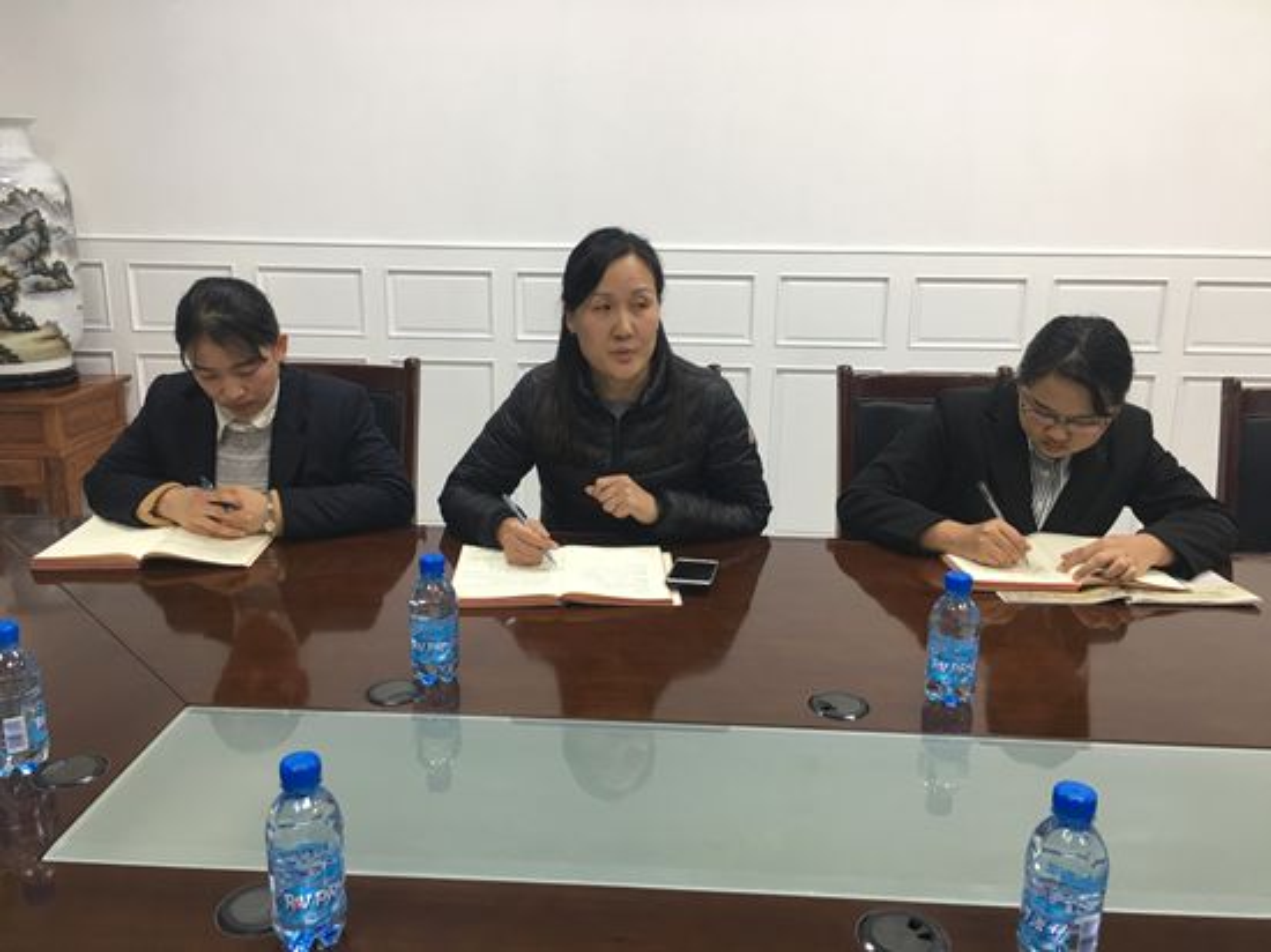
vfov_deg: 48.2
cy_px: 476
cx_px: 636
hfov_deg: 61.7
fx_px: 1064
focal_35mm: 29
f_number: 2.2
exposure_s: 1/17
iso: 32
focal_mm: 4.15
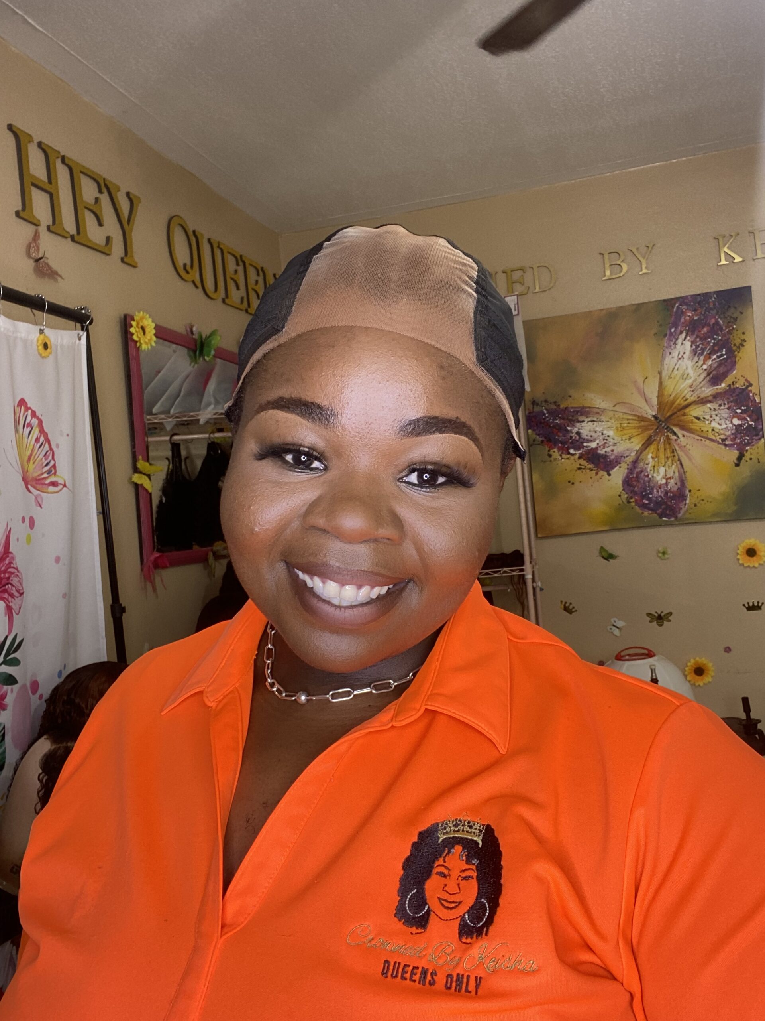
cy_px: 510
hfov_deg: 46.8
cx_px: 382
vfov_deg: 60.0
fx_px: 884
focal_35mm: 30
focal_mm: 2.71
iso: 100
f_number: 2.2
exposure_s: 1/84
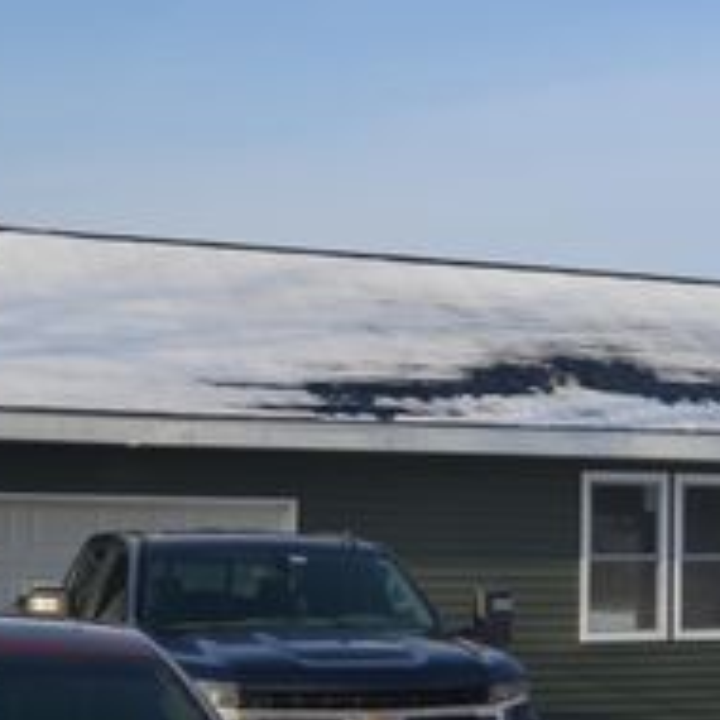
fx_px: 2047
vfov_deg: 19.9
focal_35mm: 87
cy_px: 445
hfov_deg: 19.0
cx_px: 830
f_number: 8
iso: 100
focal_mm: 26
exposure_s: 1/250
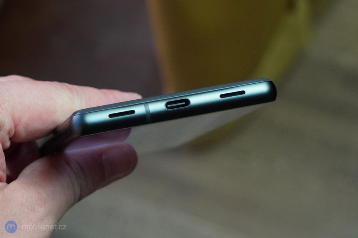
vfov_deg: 17.8
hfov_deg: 26.5
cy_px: 119
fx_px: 760
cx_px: 179
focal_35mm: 76
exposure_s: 1/160
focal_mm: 51
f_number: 6.3
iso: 1600
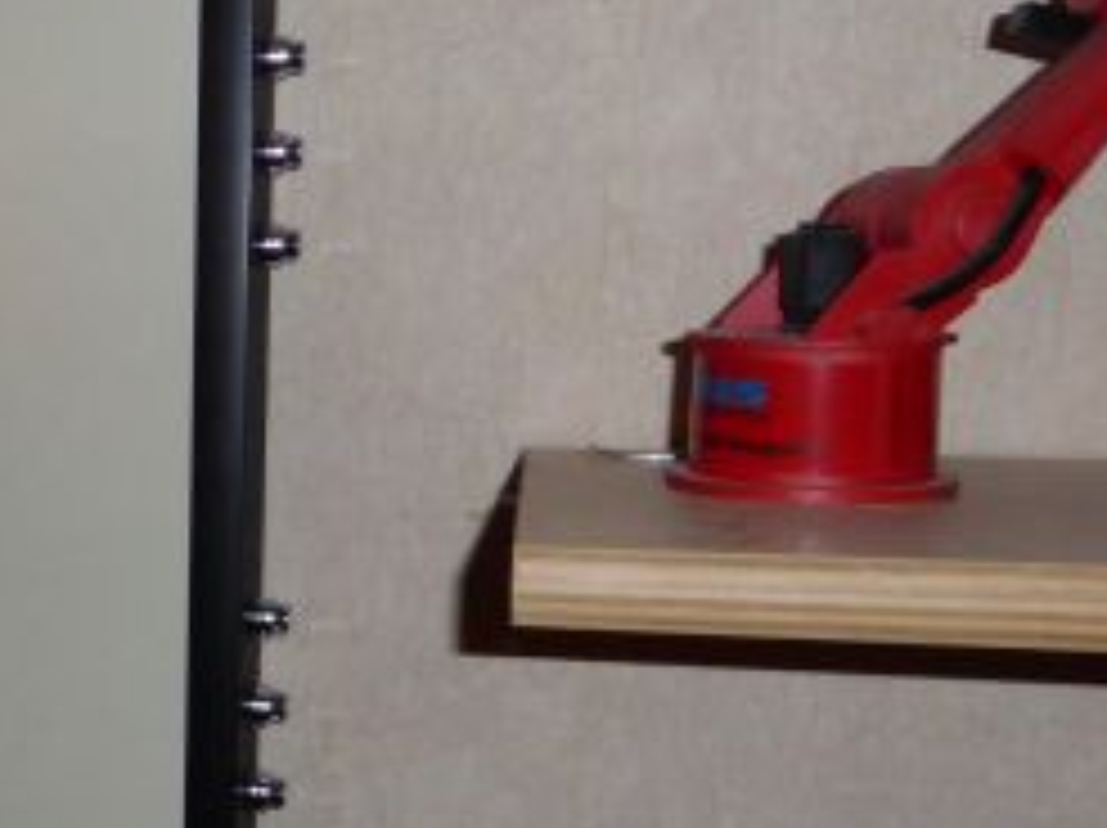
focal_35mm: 61
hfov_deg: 28.8
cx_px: -99
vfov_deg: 23.9
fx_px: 1949
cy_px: 531
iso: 400
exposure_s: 1/8
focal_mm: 4.3
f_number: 3.3
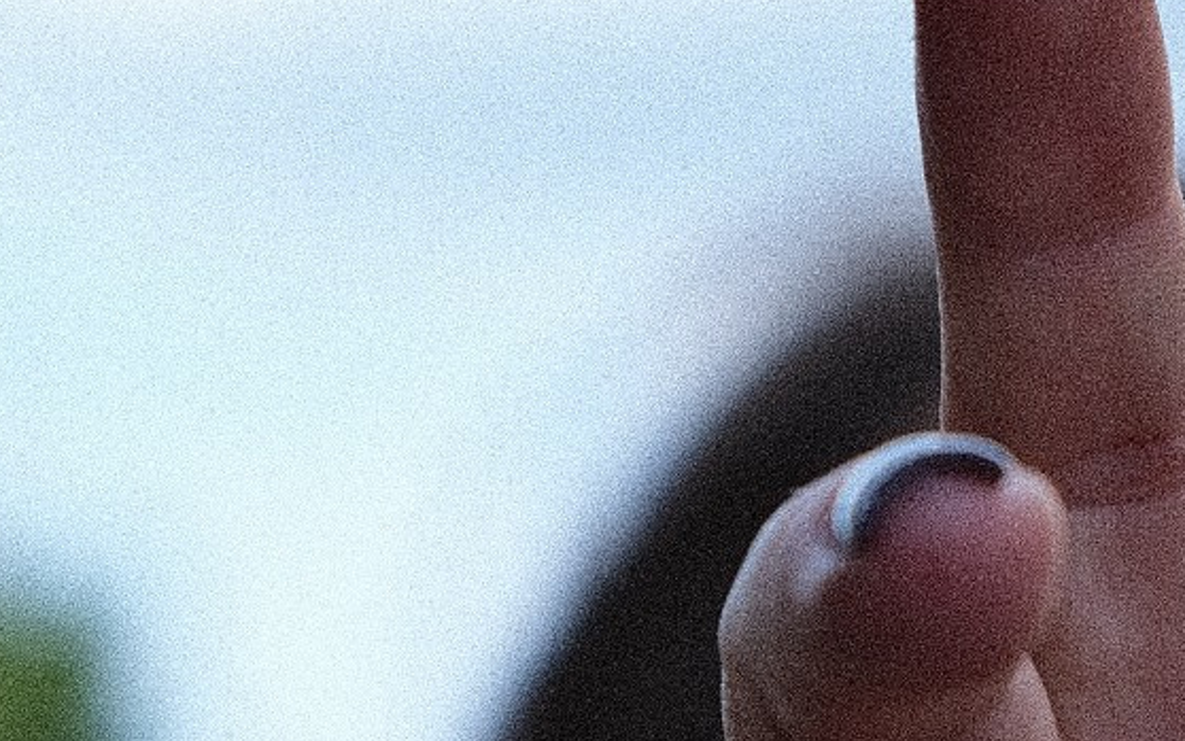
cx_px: 1162
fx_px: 8689
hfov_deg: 7.8
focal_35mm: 269
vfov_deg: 4.9
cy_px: 871
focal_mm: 55
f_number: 4
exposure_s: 1/320
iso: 160
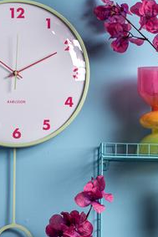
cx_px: 84
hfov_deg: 4.9
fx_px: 1839
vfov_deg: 7.4
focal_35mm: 279
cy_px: 224
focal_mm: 110
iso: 100
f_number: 16
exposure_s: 1/125
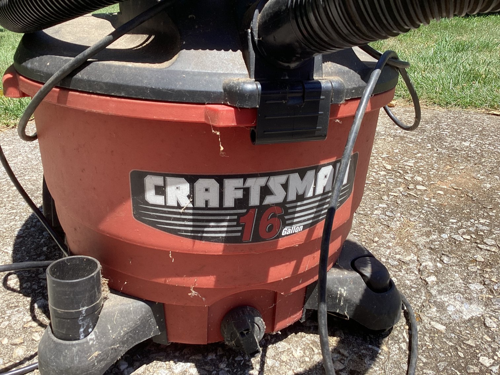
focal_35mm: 31
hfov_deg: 58.3
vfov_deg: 45.4
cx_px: 250
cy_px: 188
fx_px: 448
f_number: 2.4
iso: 25
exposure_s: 1/460
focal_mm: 3.3
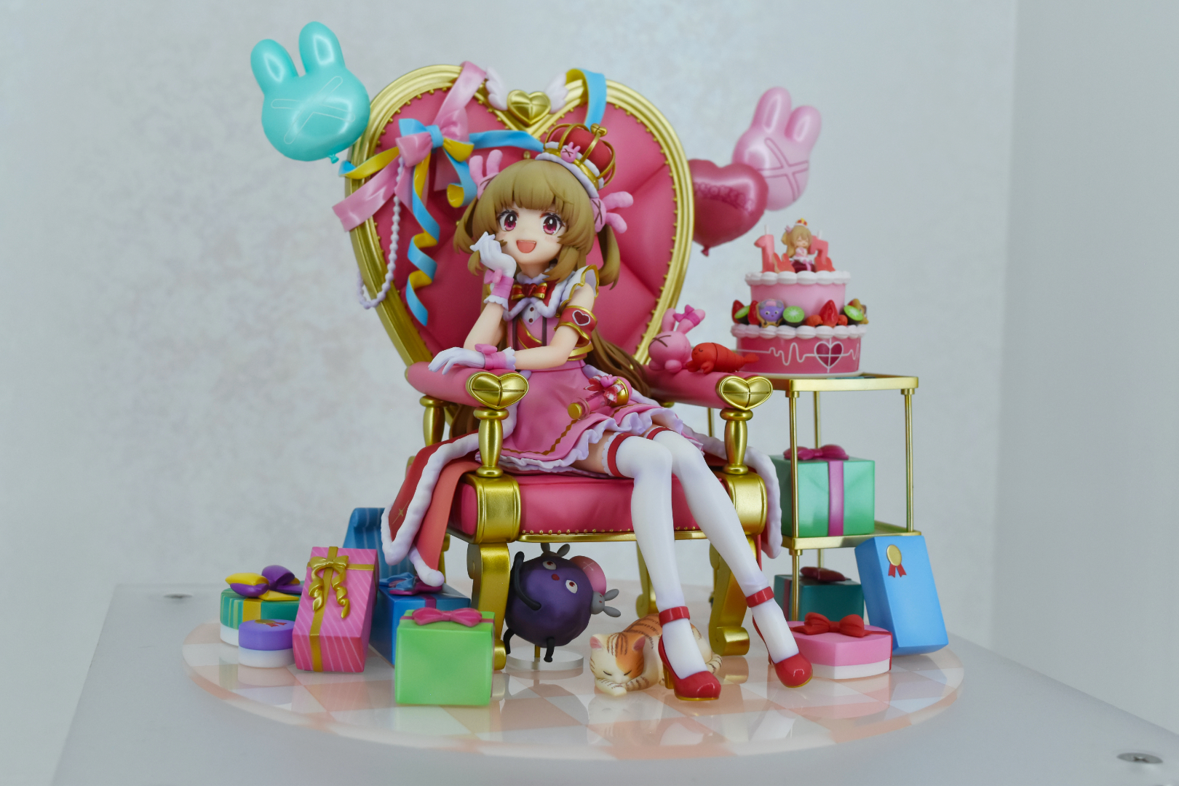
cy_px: 393
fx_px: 1572
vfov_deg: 28.1
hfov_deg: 41.1
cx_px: 590
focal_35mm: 48
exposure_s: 1/500
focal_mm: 32
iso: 640
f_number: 8
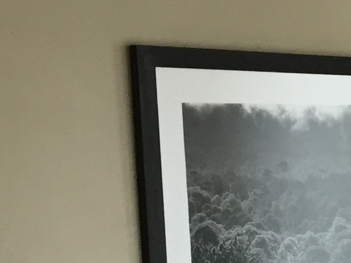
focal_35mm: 154
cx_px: 752
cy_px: 391
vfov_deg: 9.4
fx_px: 1561
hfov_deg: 11.3
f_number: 2.2
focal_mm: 4.15
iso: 80
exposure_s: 1/33
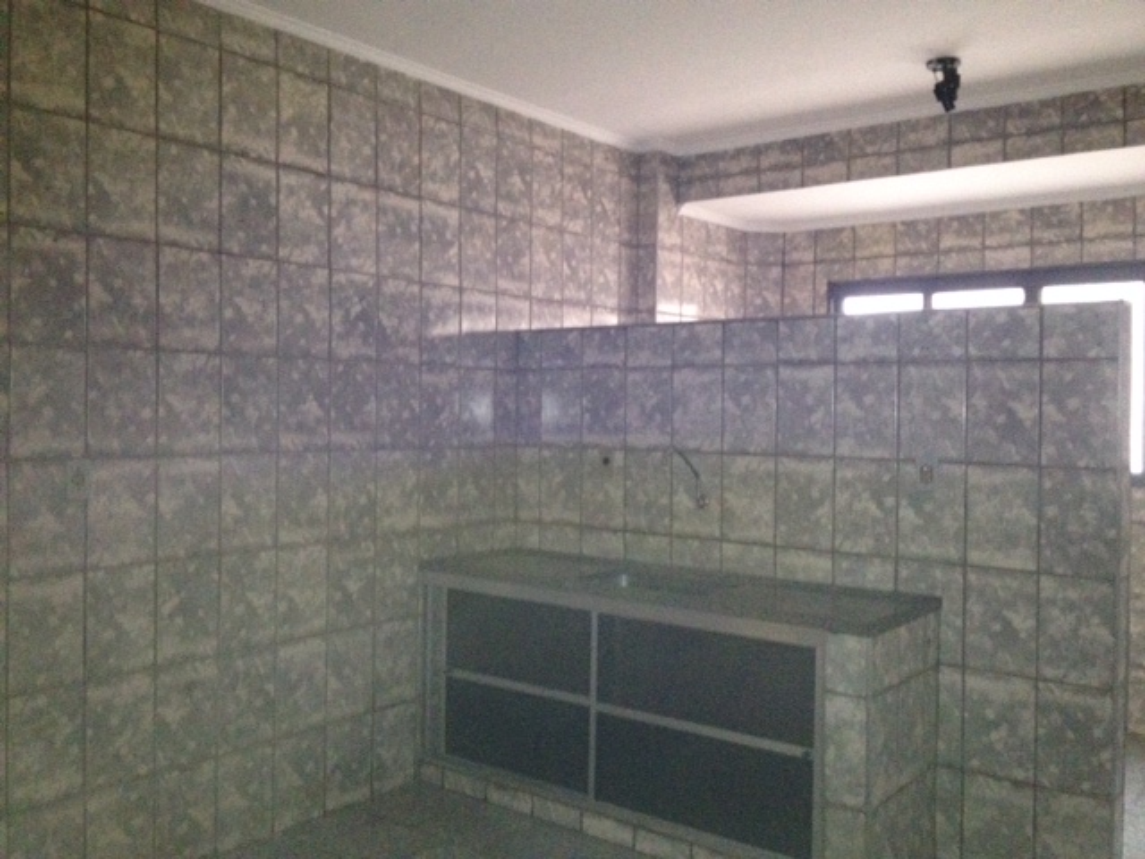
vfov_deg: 40.7
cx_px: 572
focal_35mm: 35
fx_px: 1158
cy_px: 430
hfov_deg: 52.6
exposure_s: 1/16
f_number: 2.4
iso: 500
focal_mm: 4.28
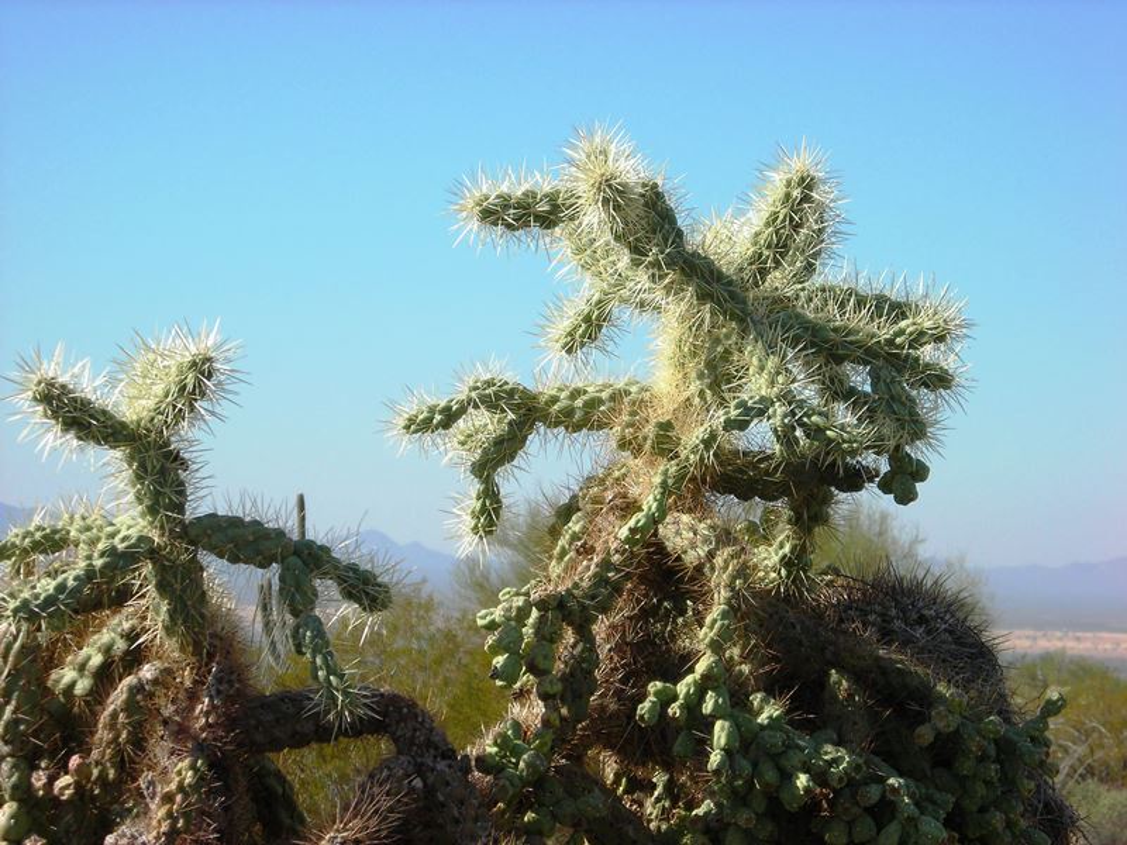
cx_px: 564
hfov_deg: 17.0
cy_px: 422
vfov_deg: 12.8
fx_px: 3777
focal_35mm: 116
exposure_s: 1/293
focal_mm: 19.2
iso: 50
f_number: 5.3
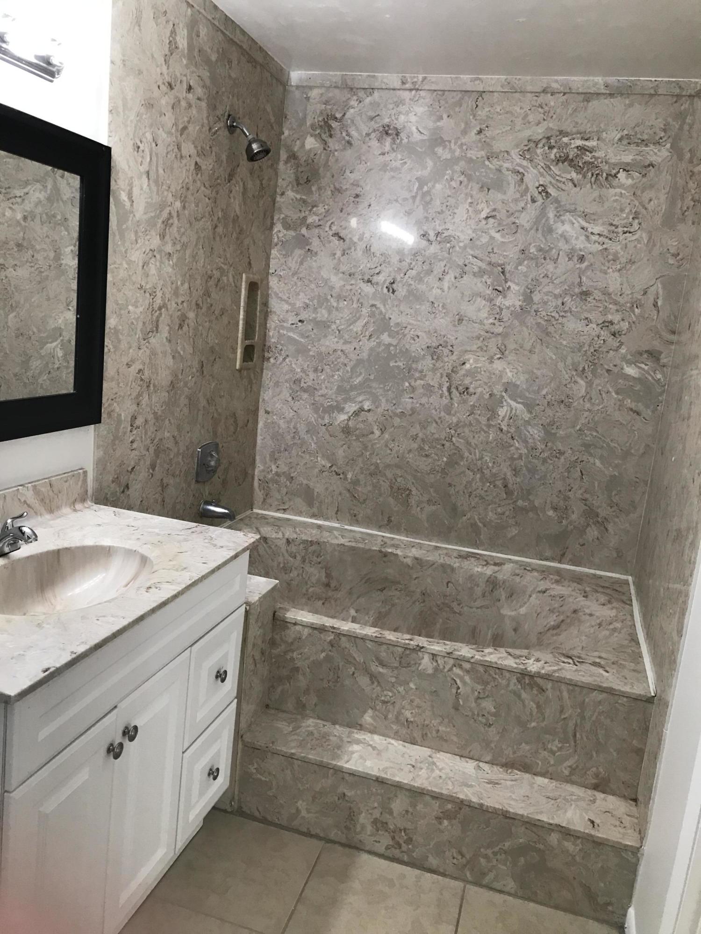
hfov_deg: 49.7
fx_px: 756
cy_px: 467
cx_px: 350
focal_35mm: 28
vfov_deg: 63.4
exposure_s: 1/30
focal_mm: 3.99
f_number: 1.8
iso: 40
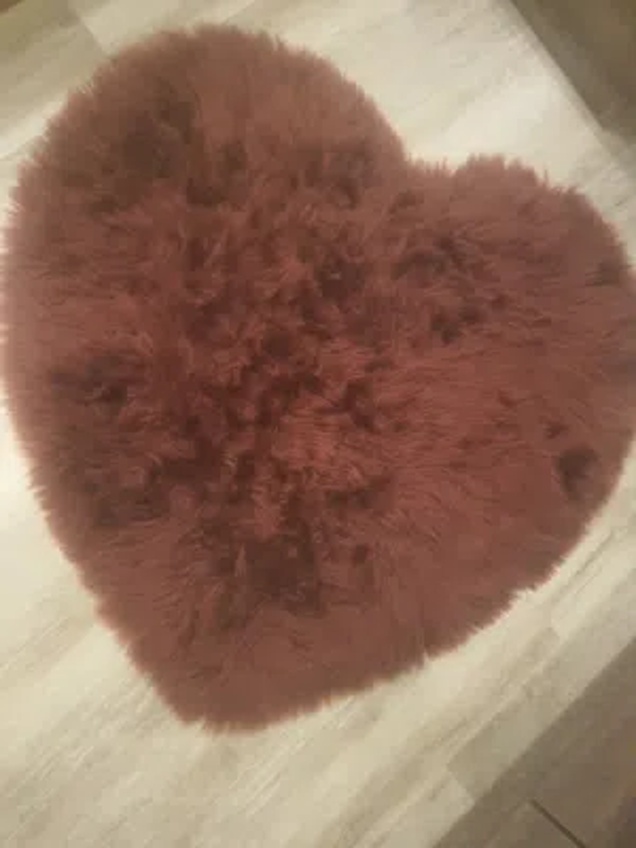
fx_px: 637
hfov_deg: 53.1
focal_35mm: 26
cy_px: 424
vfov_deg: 67.3
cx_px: 318
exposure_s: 1/25
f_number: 1.7
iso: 640
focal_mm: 4.32
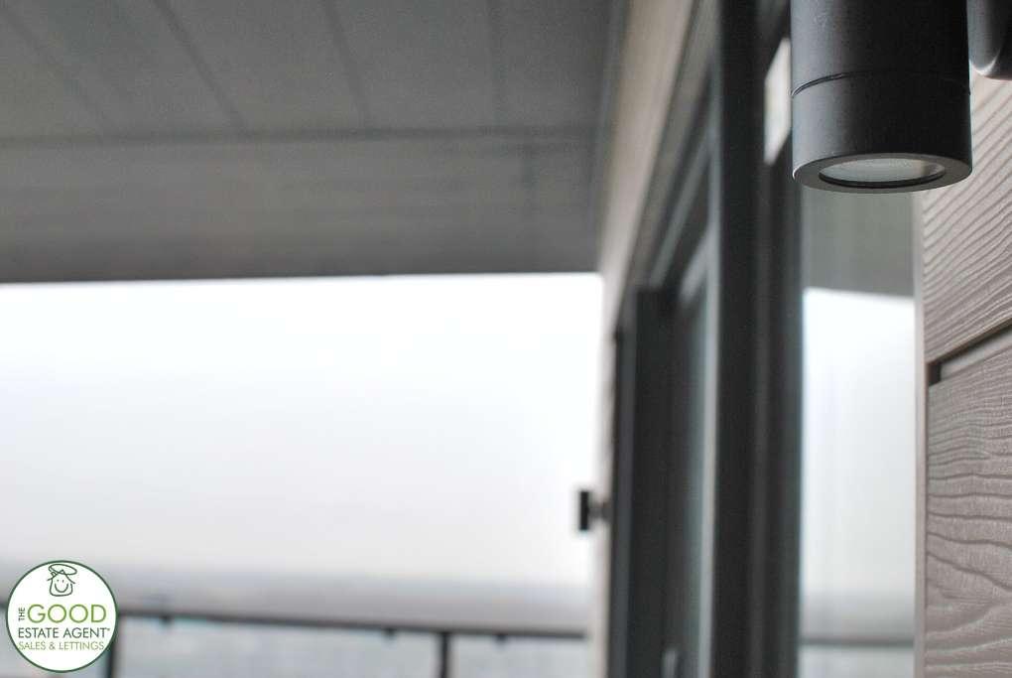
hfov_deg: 37.8
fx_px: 1478
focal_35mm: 52
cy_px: 339
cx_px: 506
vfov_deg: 25.8
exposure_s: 1/80
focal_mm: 35
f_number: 4.5
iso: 200
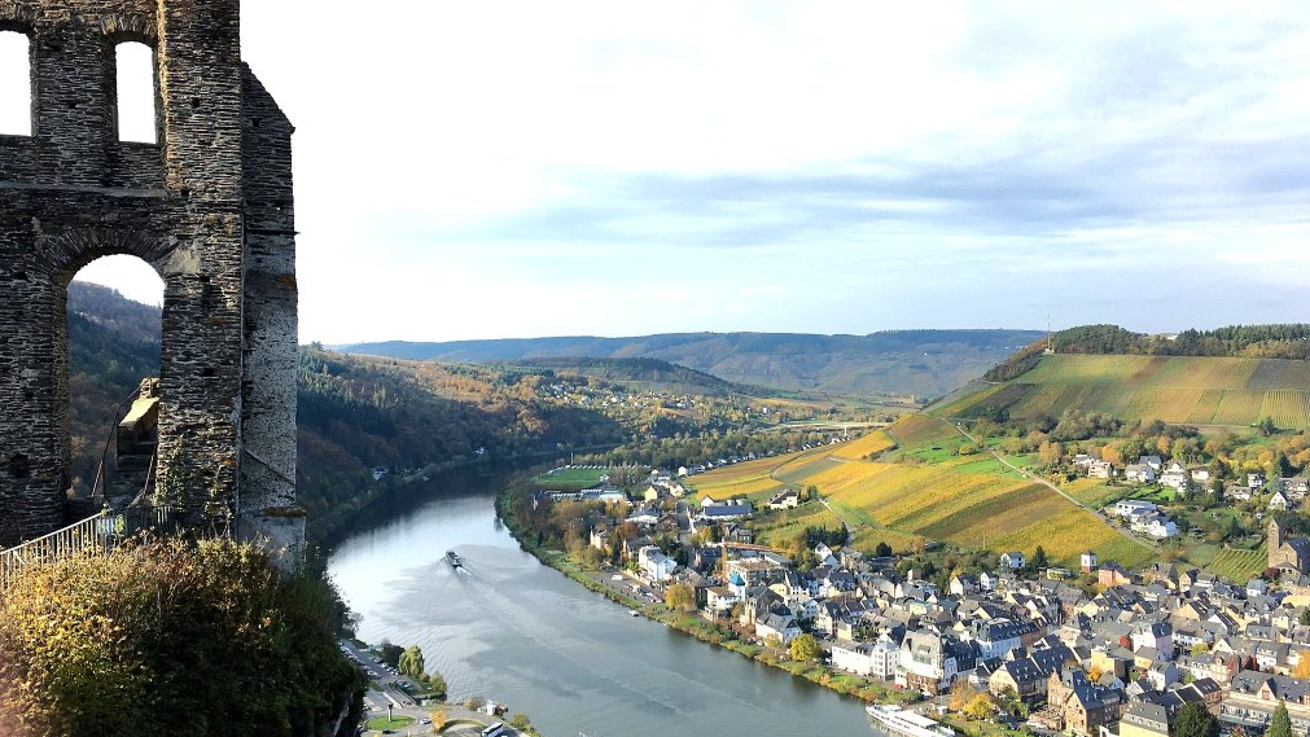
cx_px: 658
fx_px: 1112
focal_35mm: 32
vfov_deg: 36.7
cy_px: 381
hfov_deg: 61.0
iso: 25
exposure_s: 1/884
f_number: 2.2
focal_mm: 4.15
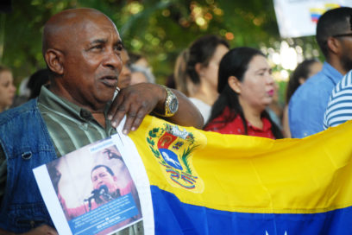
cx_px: 176
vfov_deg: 9.1
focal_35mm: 150
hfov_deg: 13.7
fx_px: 1467
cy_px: 118
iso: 400
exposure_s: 1/50
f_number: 4.5
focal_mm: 100
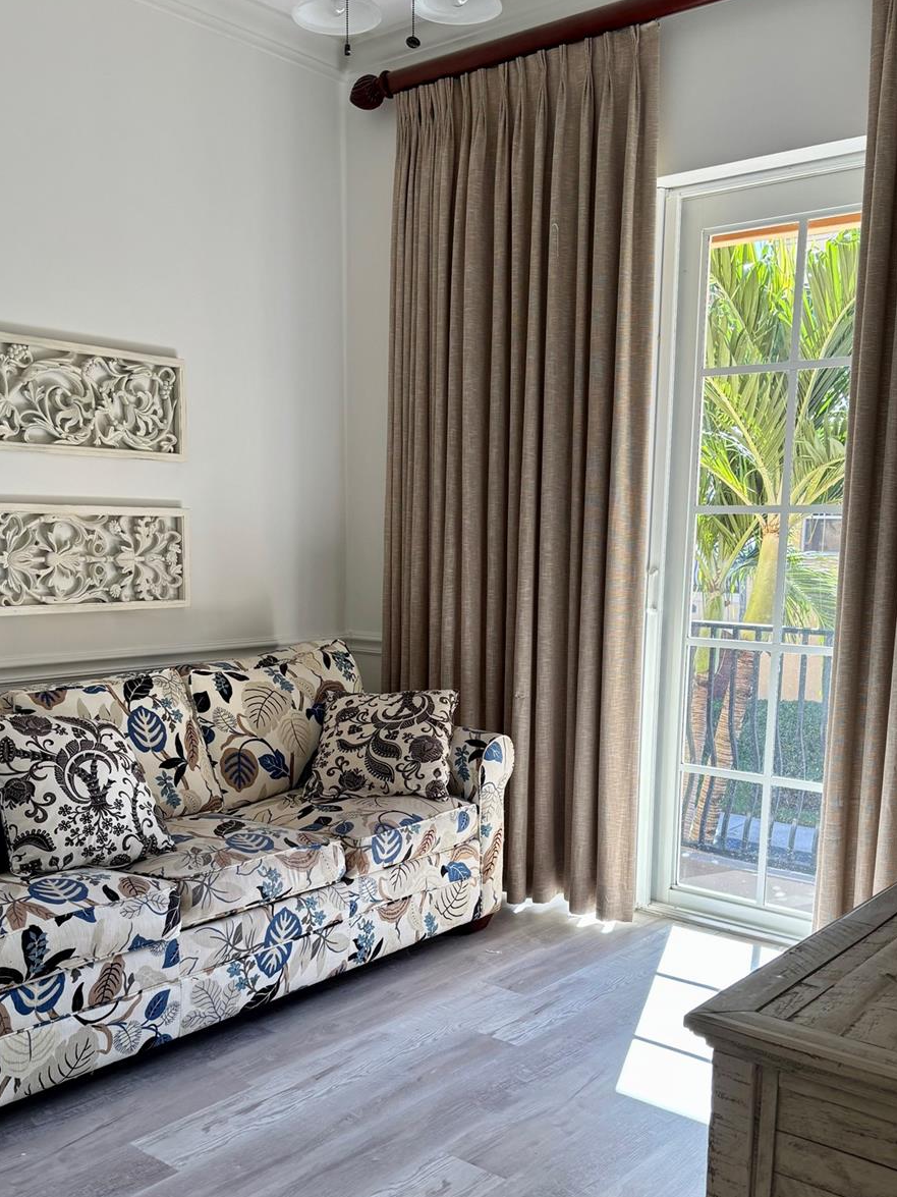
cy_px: 723
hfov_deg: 41.8
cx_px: 453
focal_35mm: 34
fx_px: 1175
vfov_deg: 53.5
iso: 50
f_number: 1.6
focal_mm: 5.96
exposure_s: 1/153
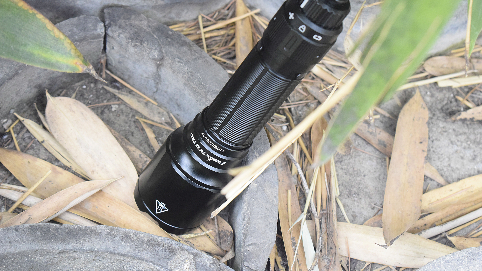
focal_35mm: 87
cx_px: 241
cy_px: 112
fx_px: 1106
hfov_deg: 24.6
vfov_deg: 14.0
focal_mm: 55
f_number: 8
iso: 3200
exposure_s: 1/250
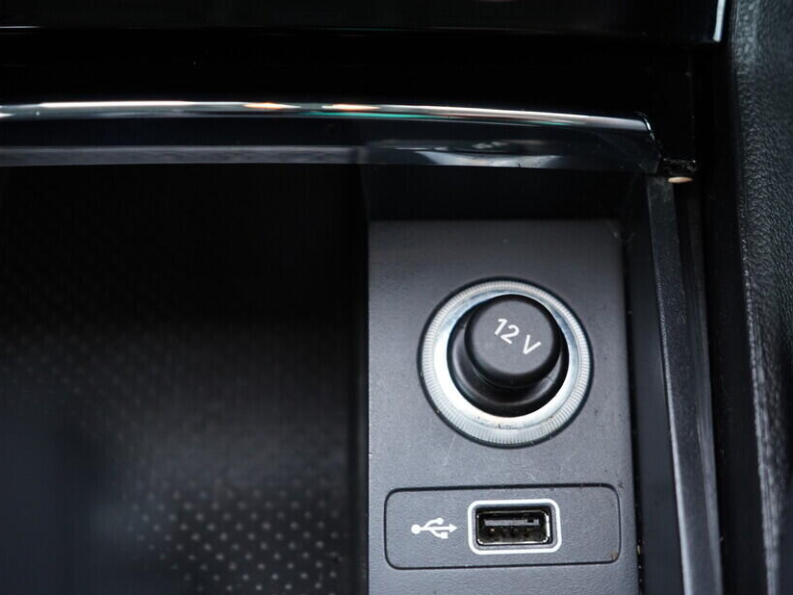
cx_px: 464
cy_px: 267
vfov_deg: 33.6
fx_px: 985
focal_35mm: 43
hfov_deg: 43.7
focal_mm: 24
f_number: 2.8
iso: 500
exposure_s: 1/40
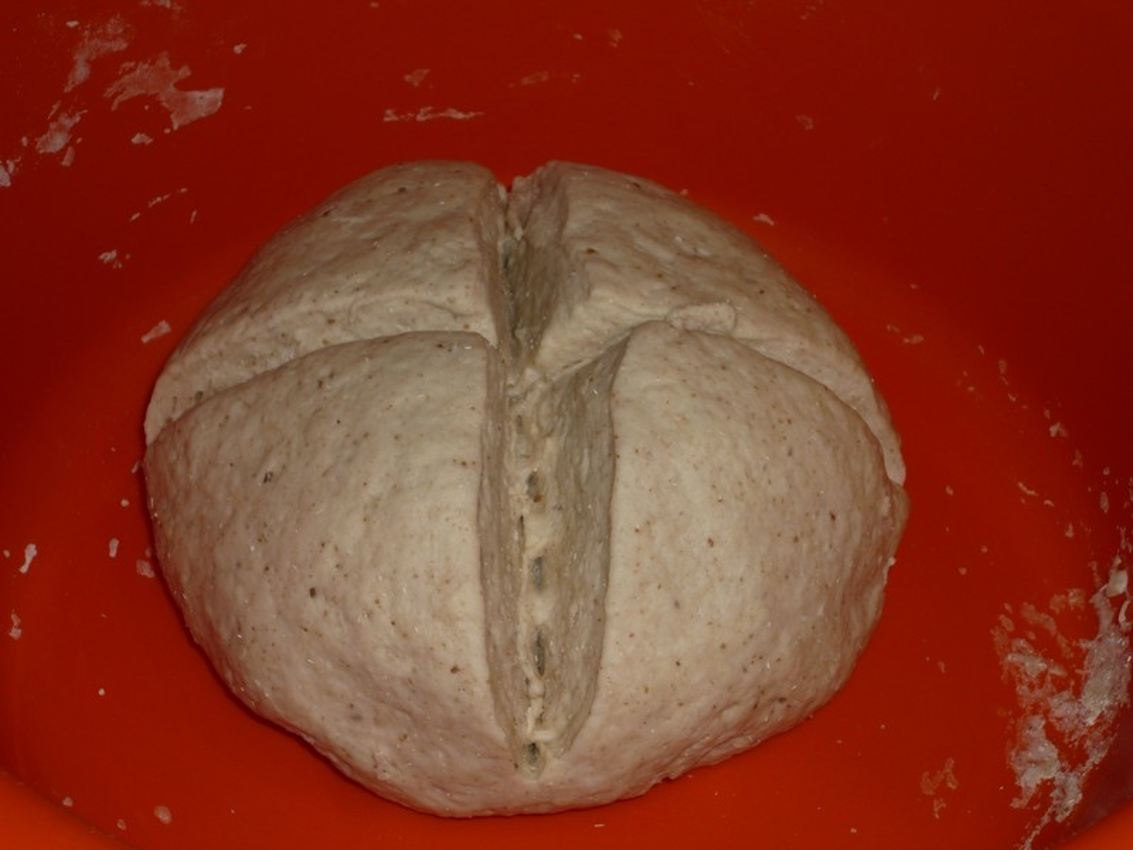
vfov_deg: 23.7
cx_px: 566
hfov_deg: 31.2
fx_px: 2029
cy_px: 425
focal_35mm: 62
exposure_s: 1/40
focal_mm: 10.9
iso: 100
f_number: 5.2
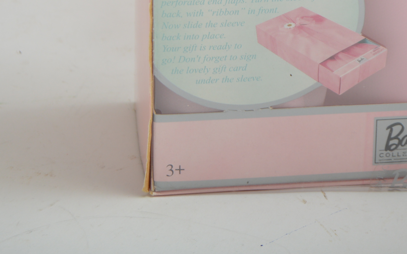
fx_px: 1864
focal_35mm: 168
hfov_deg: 12.4
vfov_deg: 7.8
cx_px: 378
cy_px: 4
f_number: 5.6
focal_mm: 55
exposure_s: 1/200
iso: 200
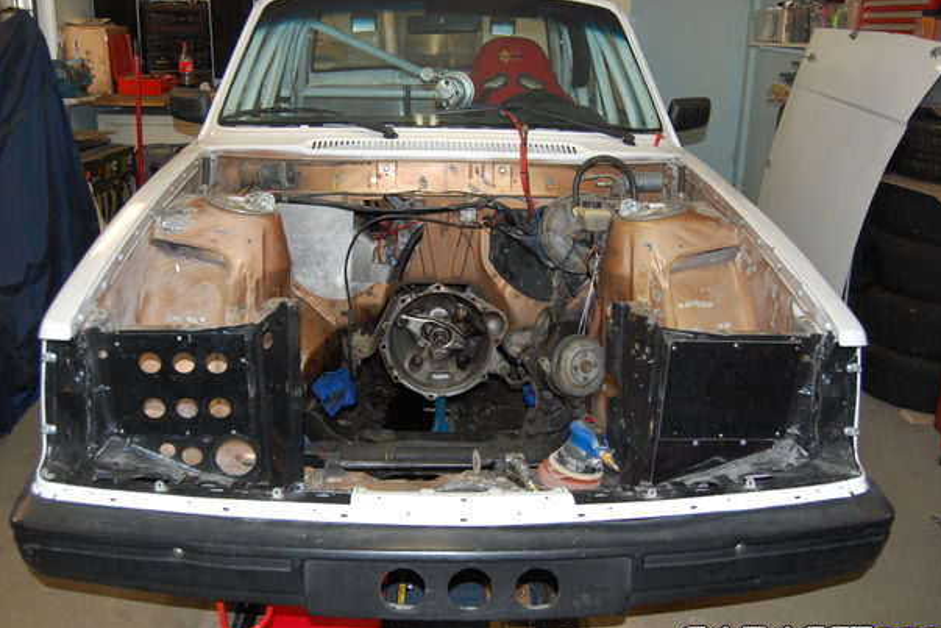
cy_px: 317
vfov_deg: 37.9
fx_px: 915
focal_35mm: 35
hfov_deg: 54.4
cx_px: 448
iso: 400
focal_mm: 22
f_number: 3.8
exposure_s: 1/60
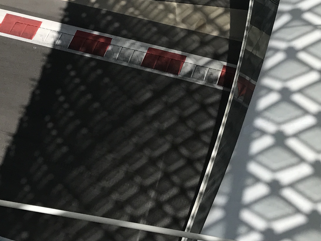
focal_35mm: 85
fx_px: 788
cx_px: 208
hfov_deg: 22.9
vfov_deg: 16.9
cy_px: -6
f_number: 1.8
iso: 25
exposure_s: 1/6849
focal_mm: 3.99
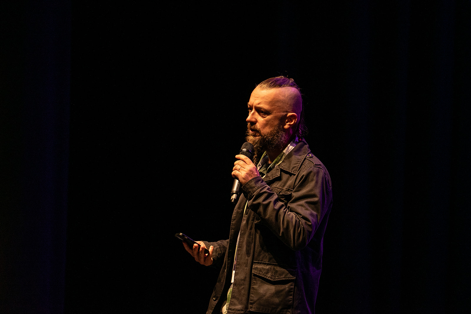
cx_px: 236
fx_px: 3495
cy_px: 157
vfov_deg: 5.2
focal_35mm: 267
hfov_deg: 7.7
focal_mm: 267
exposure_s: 1/125
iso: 3200
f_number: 5.6
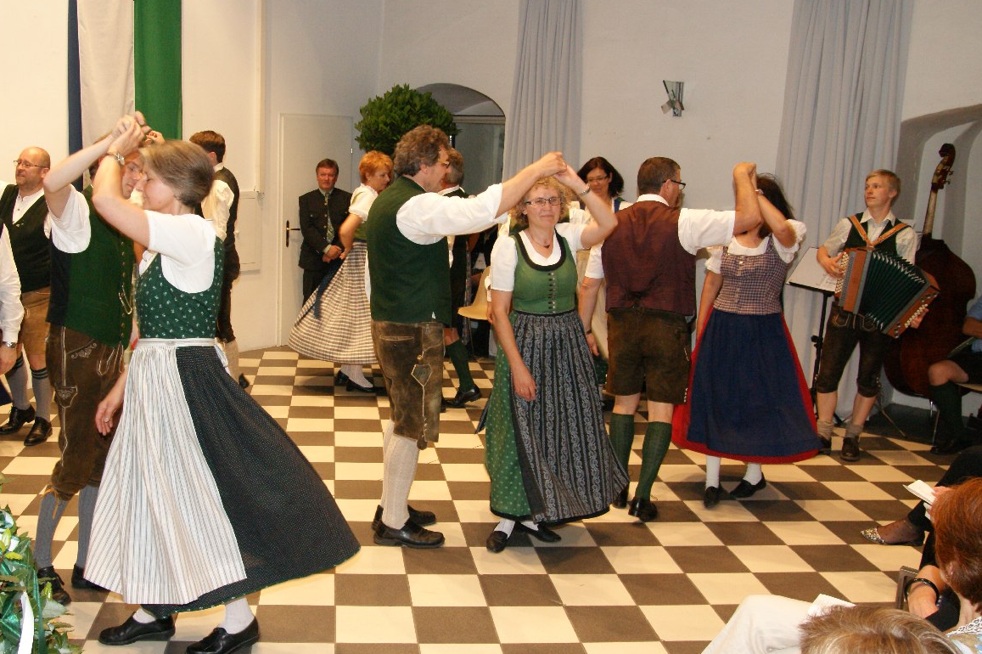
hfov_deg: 53.9
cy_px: 306
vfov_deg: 37.8
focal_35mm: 35
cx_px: 368
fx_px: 954
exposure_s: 1/40
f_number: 5.6
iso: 800
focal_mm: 18
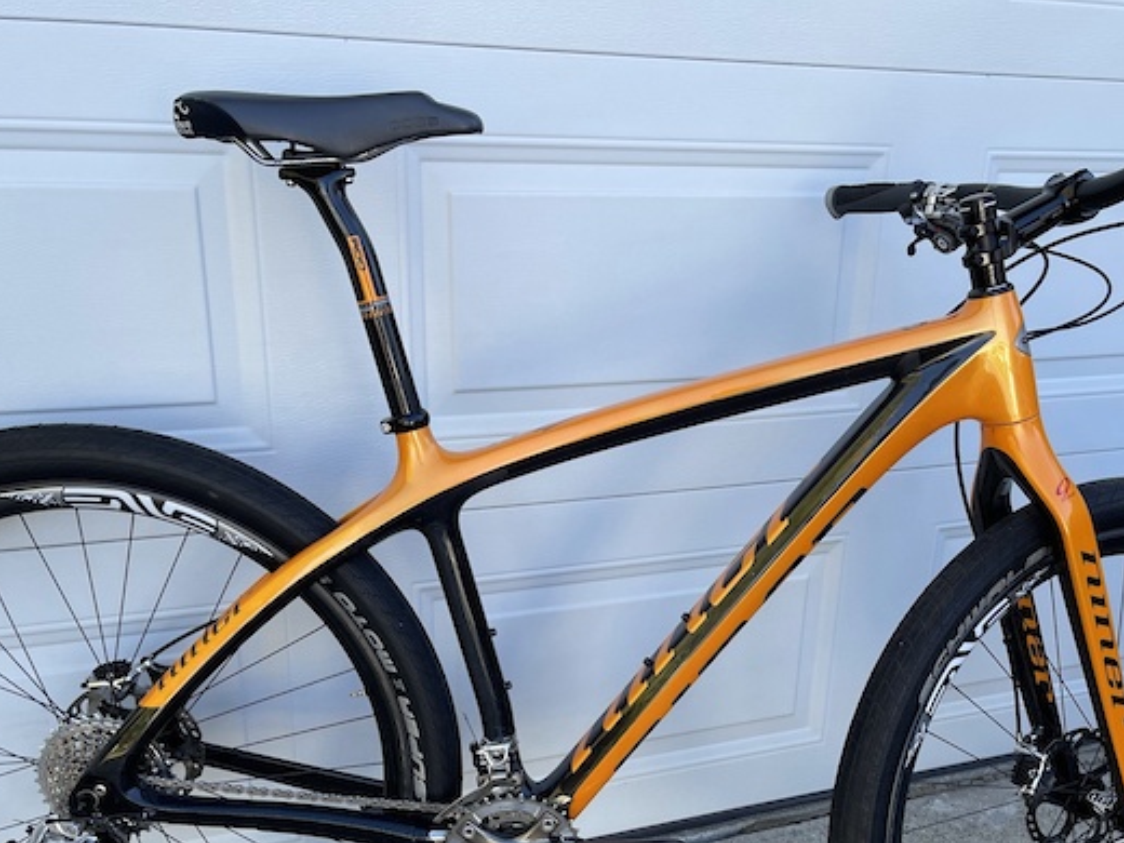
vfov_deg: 35.2
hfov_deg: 46.6
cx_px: 659
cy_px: 629
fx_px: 1299
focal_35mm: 40
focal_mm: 5.1
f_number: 1.6
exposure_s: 1/391
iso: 32
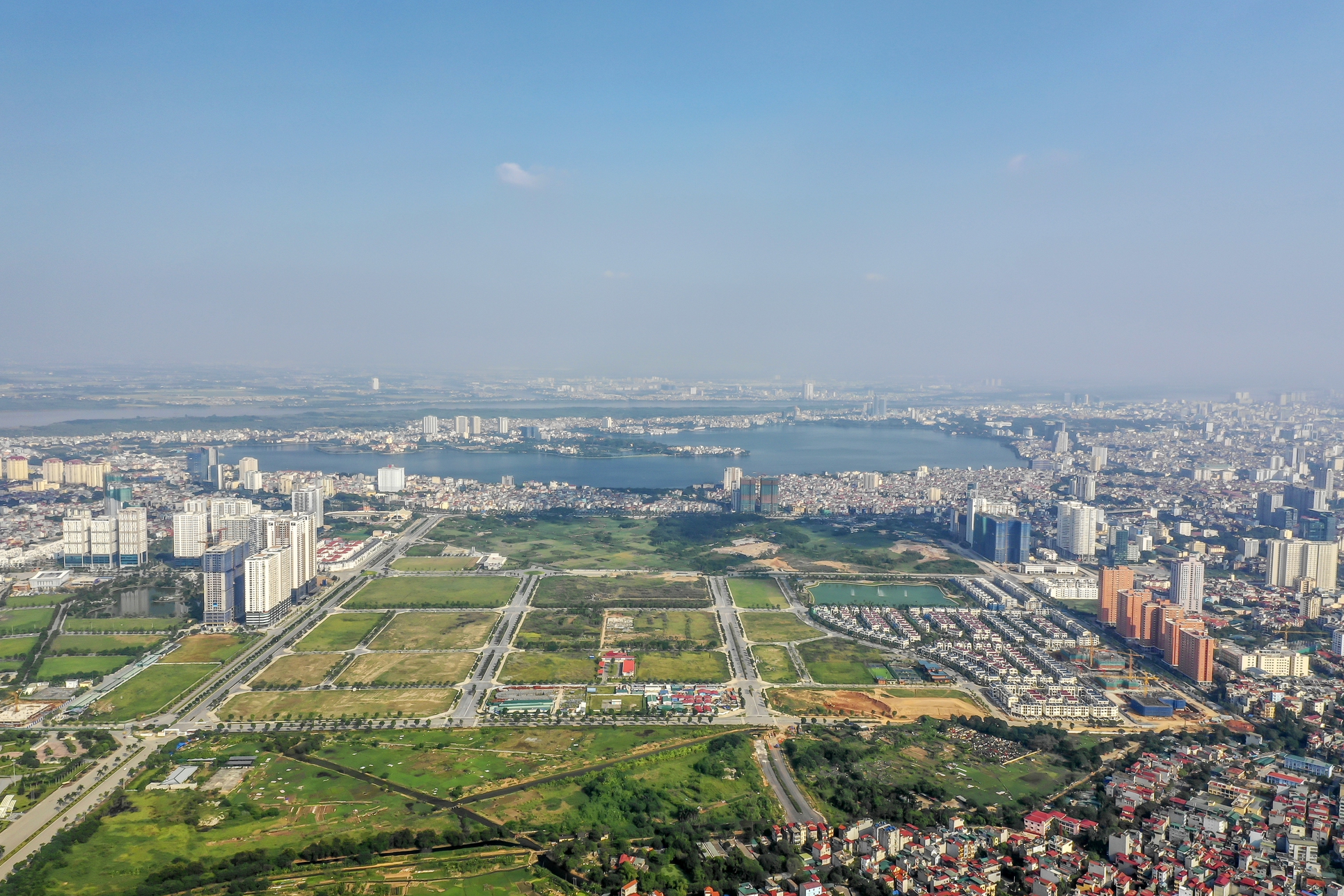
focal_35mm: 29
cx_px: 686
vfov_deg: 45.0
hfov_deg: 63.6
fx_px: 1083
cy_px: 454
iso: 100
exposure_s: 1/160
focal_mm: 10.26
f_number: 9
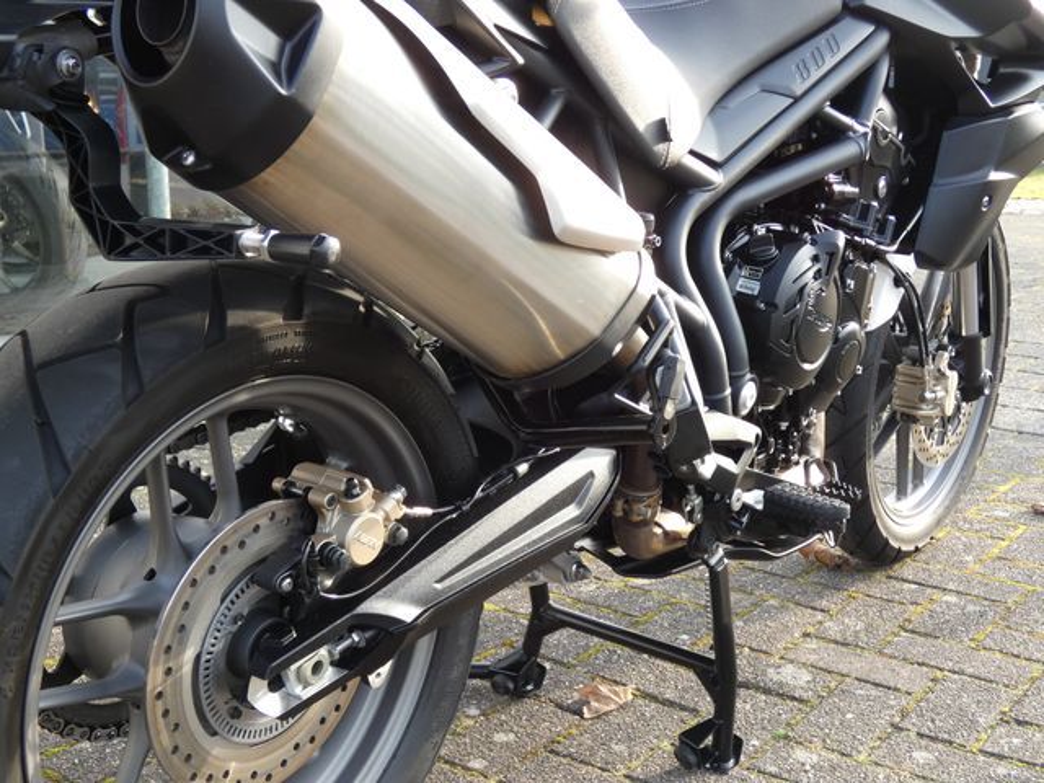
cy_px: 392
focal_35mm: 48
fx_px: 1448
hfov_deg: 39.7
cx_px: 522
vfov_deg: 30.3
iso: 125
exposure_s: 1/80
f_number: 3.8
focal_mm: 8.6
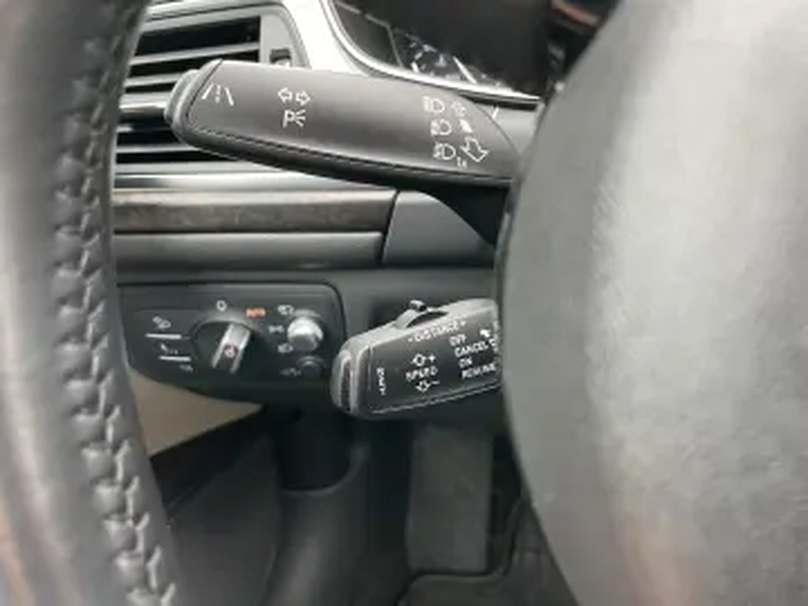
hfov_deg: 67.3
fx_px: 607
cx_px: 404
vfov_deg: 53.1
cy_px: 303
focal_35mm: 26
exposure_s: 1/83
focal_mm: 4.2
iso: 125
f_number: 1.6
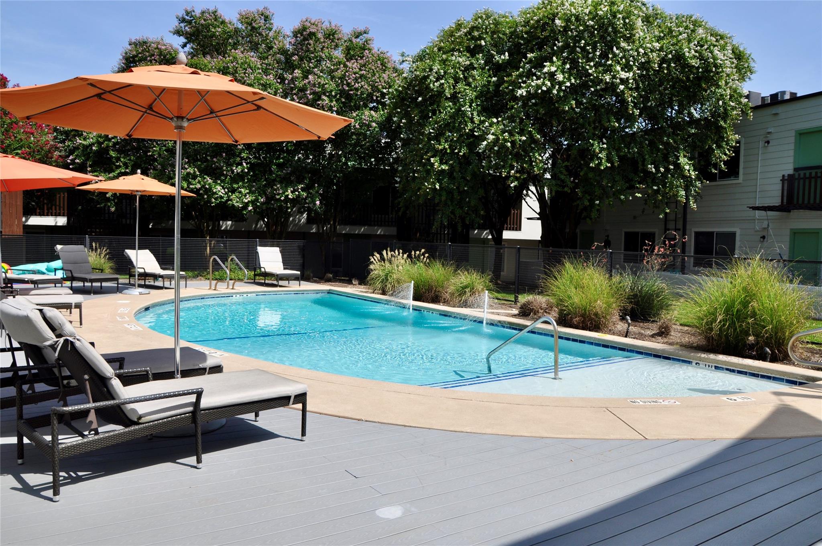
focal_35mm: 27
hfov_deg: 67.4
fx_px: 616
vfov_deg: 47.8
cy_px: 273
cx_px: 411
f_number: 9
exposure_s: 1/320
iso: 200
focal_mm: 18
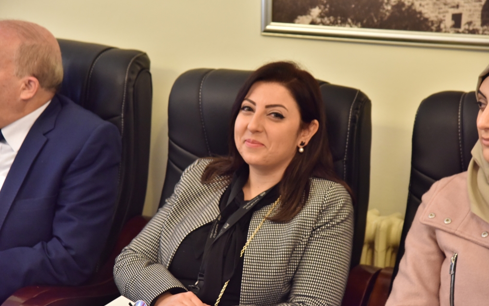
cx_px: 246
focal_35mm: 103
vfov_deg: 12.7
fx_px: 1373
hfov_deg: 20.2
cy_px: 154
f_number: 5.6
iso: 2500
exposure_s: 1/125
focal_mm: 100
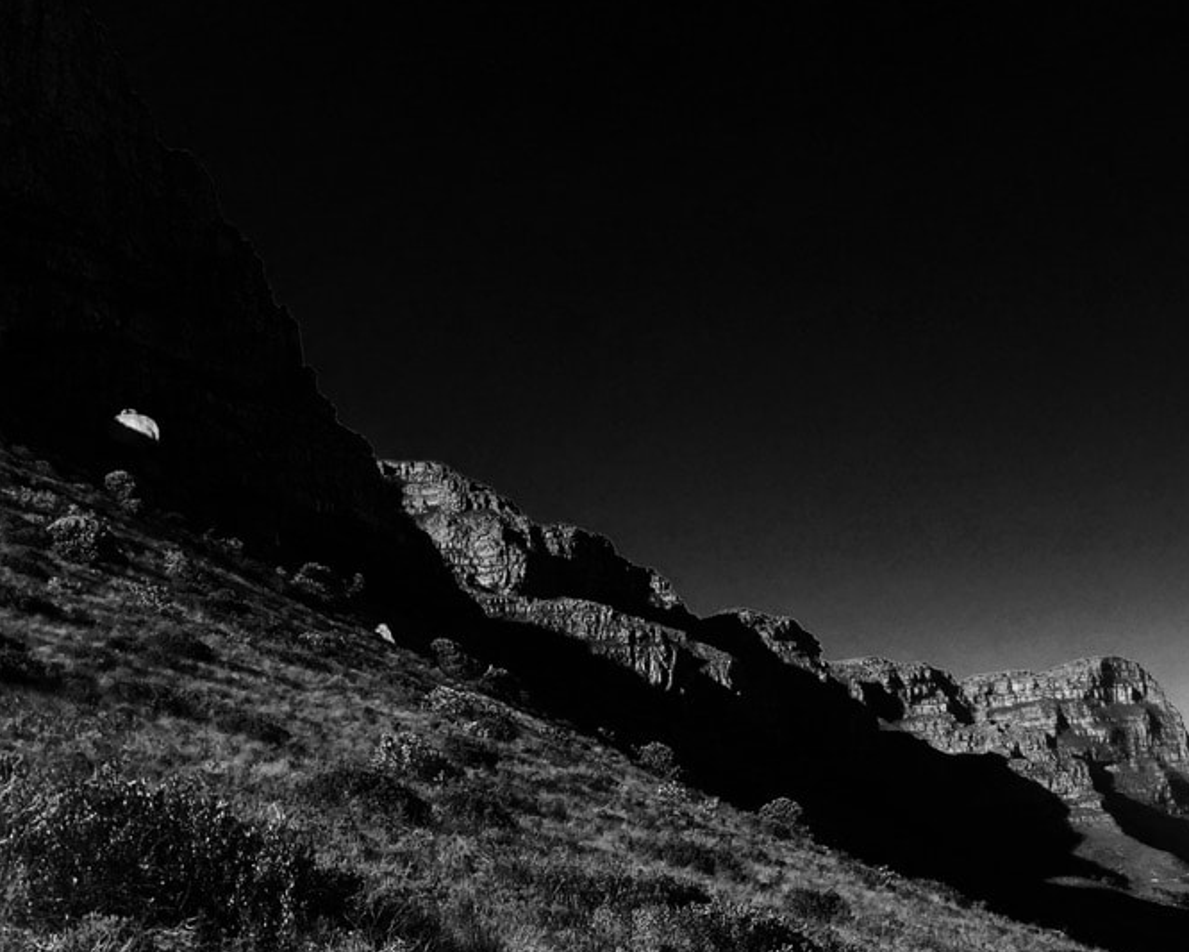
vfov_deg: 29.4
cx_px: 980
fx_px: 1795
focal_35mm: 51
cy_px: 664
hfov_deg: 35.3
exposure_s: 1/1980
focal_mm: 4.15
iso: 32
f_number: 2.2
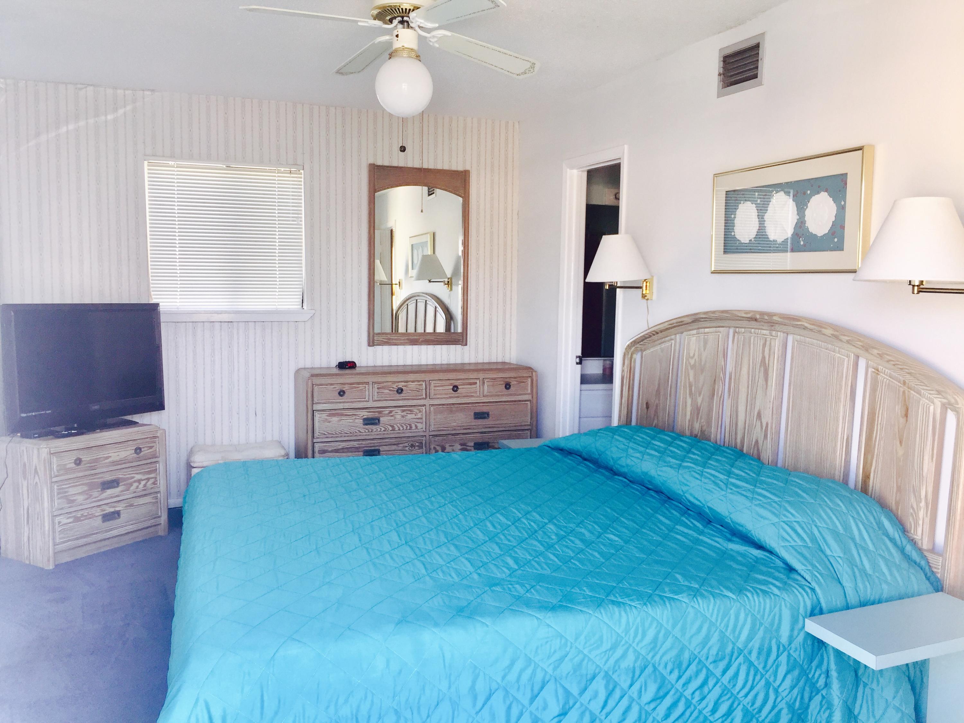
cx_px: 482
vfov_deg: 48.2
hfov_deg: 61.7
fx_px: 808
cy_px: 362
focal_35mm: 29
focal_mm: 4.15
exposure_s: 1/30
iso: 32
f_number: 2.2
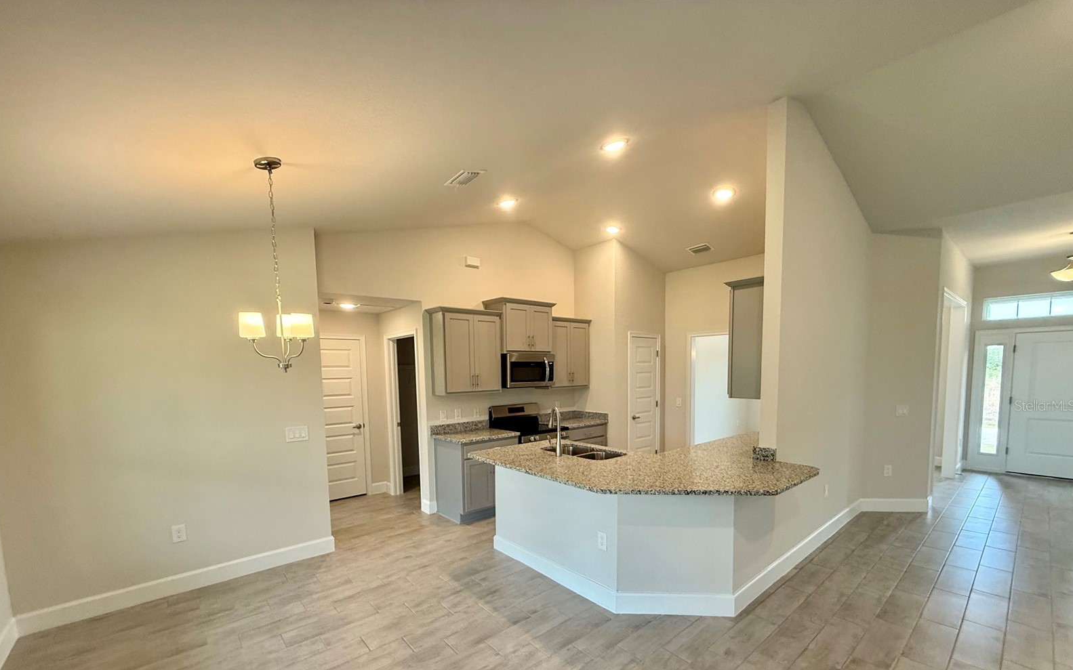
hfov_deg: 101.5
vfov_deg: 73.9
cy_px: 405
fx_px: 439
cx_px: 536
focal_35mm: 15
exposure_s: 1/120
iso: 200
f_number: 2.2
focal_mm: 2.22
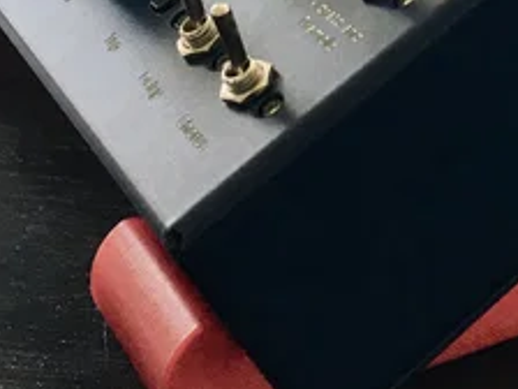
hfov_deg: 18.0
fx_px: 1616
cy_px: -168
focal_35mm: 108
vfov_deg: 13.1
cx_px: 436
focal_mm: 4.15
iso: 25
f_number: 2.2
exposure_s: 1/33
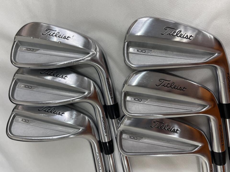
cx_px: 115
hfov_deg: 69.4
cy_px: 86
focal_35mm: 25
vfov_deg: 54.9
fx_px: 166
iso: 40
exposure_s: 1/120
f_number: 1.6
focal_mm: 5.1
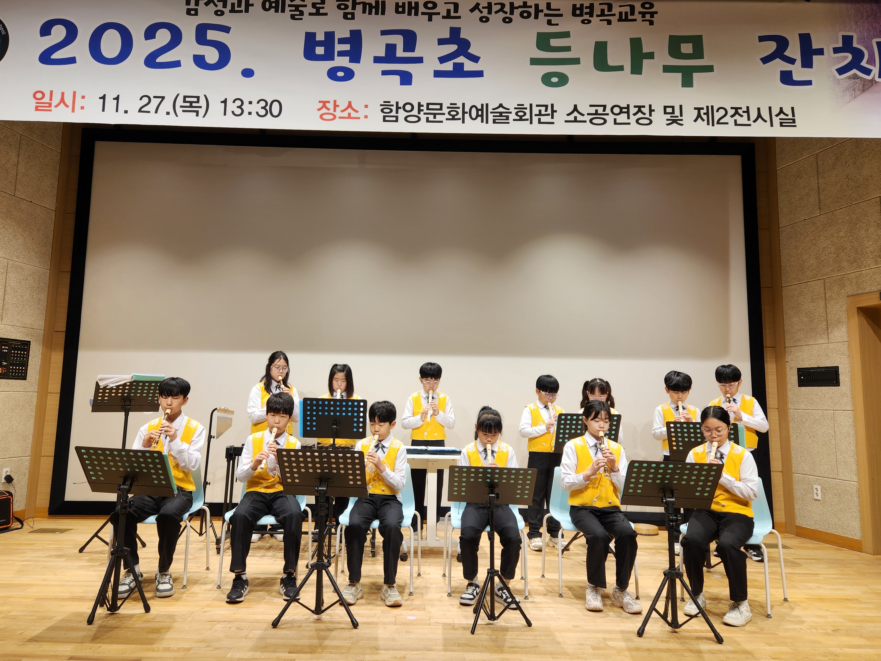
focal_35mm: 26
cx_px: 414
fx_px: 662
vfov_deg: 53.0
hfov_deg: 67.2
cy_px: 307
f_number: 1.8
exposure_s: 1/180
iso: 40
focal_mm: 5.4
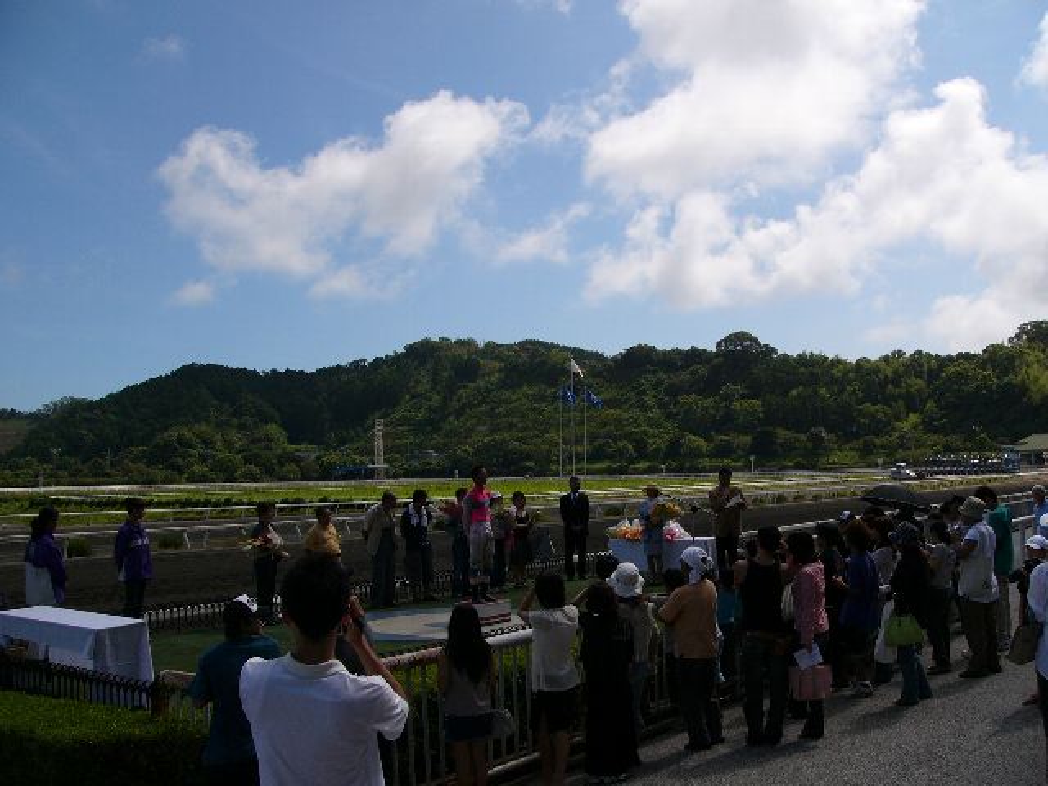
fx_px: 1090
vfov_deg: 39.7
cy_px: 393
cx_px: 524
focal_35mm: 36
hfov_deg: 51.4
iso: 50
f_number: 7.3
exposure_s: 1/1000
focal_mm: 6
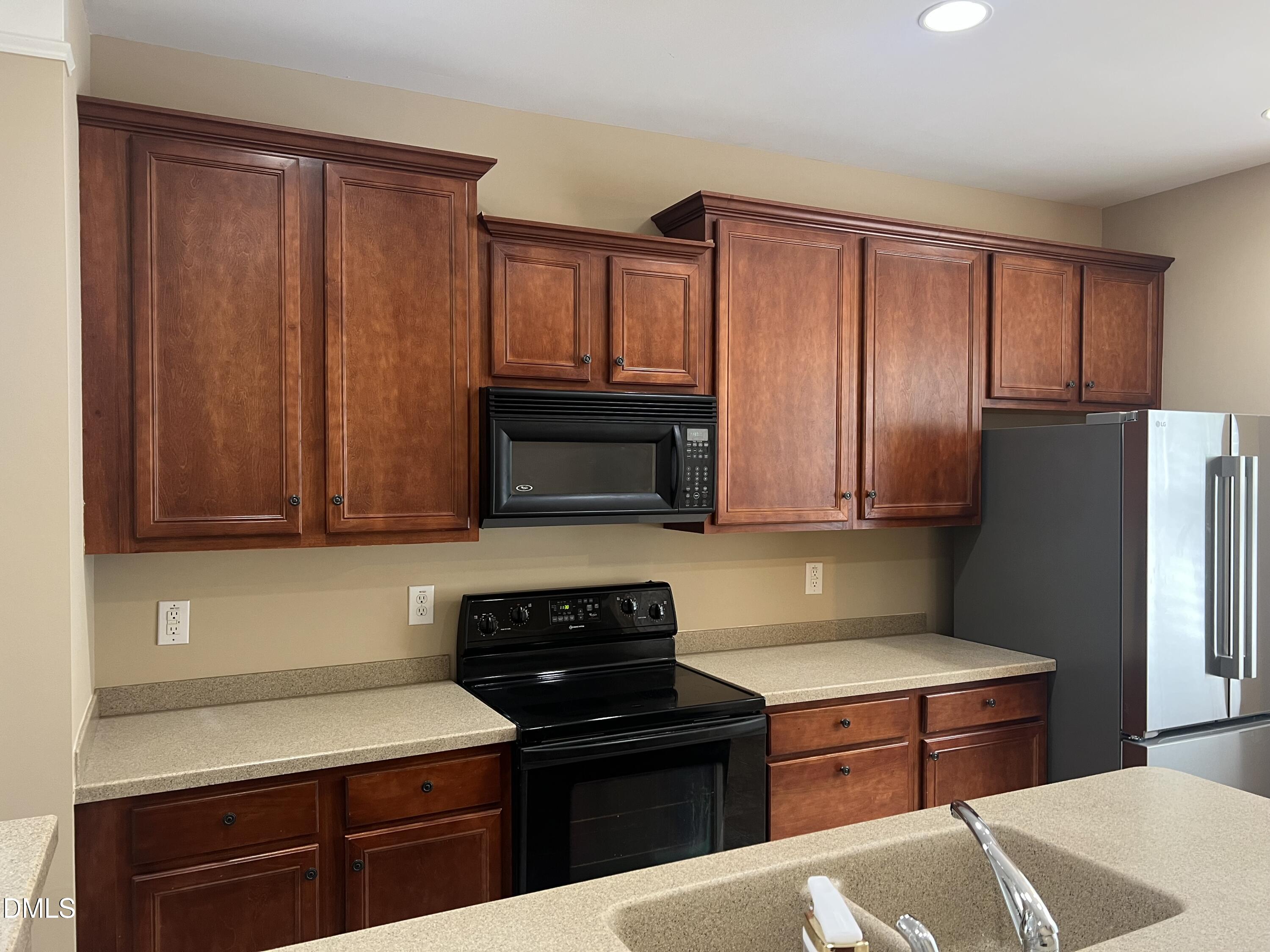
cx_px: 635
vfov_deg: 53.1
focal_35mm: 26
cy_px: 476
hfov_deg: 67.3
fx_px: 954
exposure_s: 1/60
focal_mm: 5.7
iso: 200
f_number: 1.5
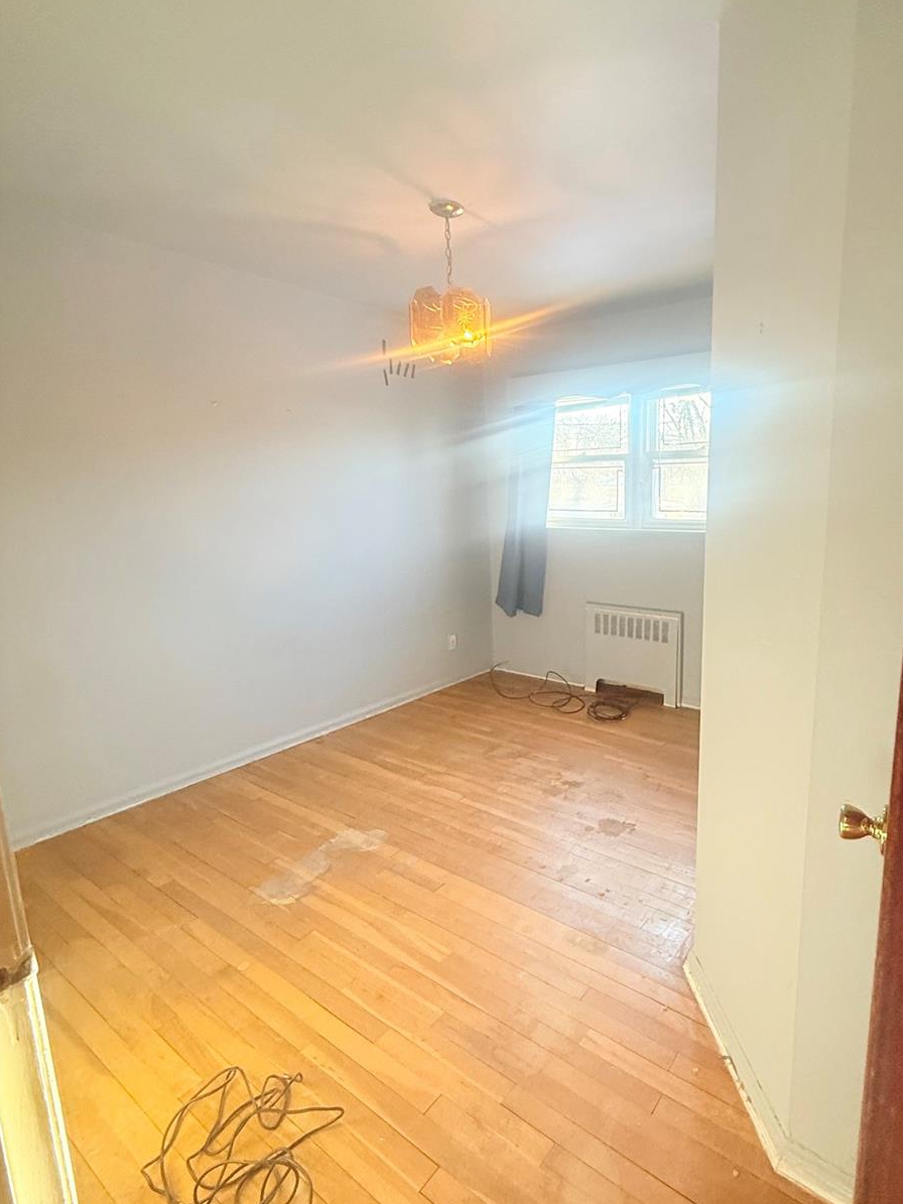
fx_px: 626
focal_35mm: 18
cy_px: 601
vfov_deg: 87.8
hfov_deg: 70.2
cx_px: 577
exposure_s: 1/120
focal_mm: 2.22
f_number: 2.2
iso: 250
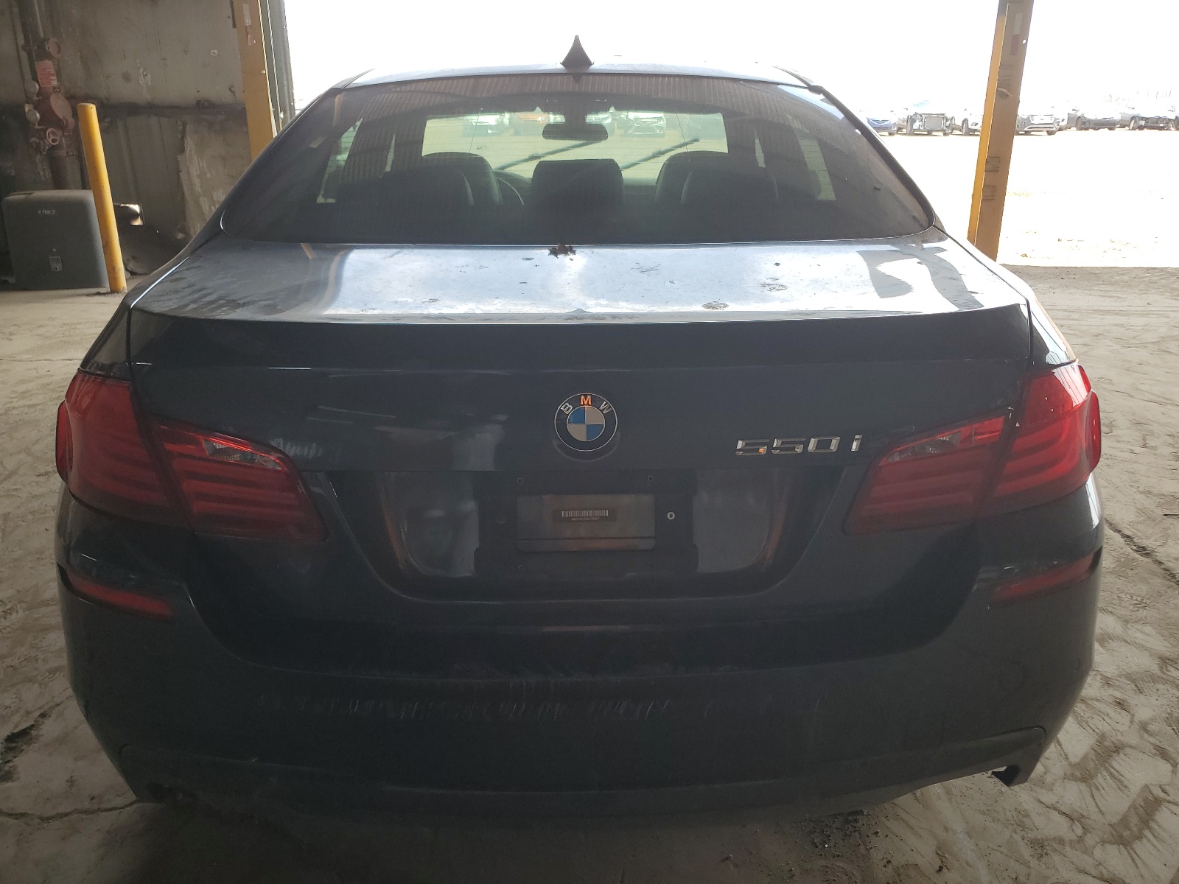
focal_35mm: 26
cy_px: 442
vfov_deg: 53.1
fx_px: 886
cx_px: 590
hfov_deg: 67.3
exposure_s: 1/294
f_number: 1.5
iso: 50
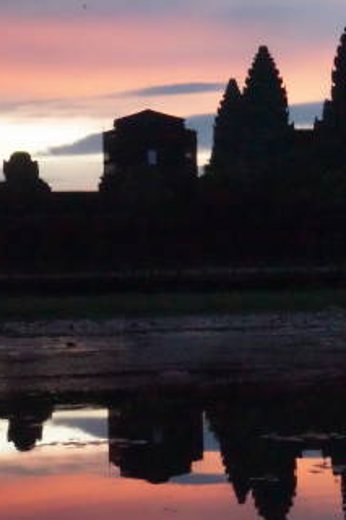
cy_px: 226
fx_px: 1414
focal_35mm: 98
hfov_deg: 13.7
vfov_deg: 20.8
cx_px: 372
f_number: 29
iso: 25600
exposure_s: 1/50
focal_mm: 49
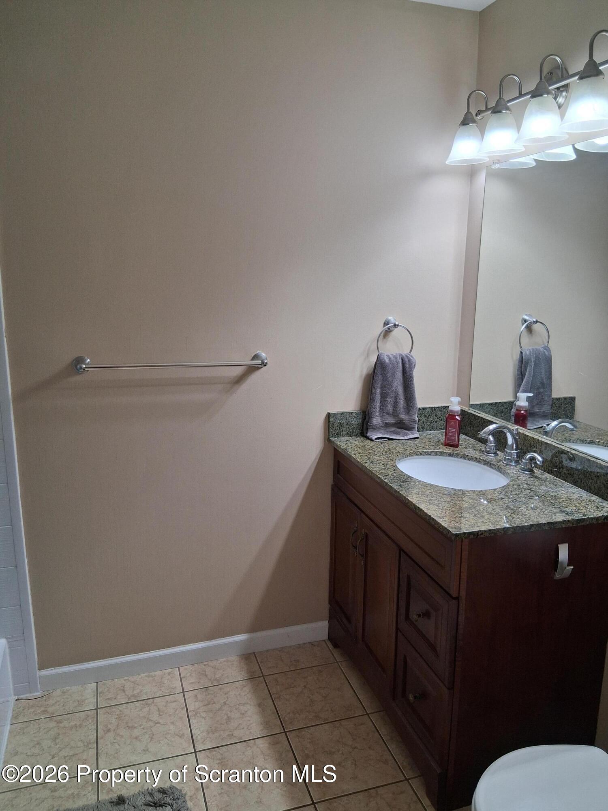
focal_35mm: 26
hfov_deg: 53.1
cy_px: 406
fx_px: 609
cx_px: 304
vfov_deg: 67.3
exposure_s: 1/100
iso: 100
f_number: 1.8
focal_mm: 3.98
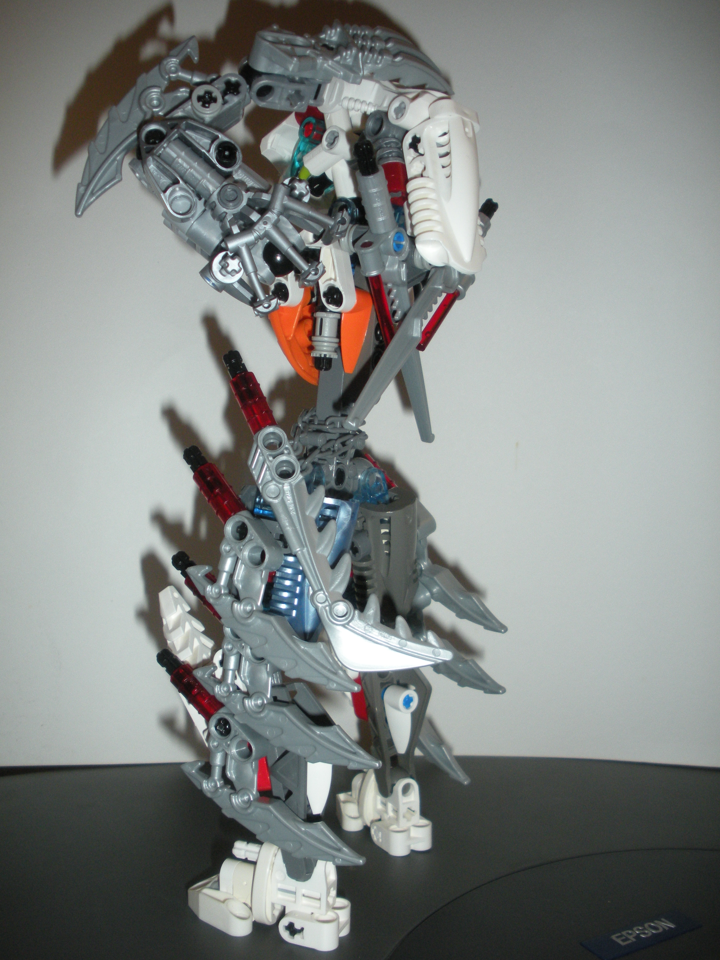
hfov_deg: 40.7
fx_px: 971
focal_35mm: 35
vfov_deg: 52.6
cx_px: 360
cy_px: 480
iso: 200
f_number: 3.5
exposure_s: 1/60
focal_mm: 6.3
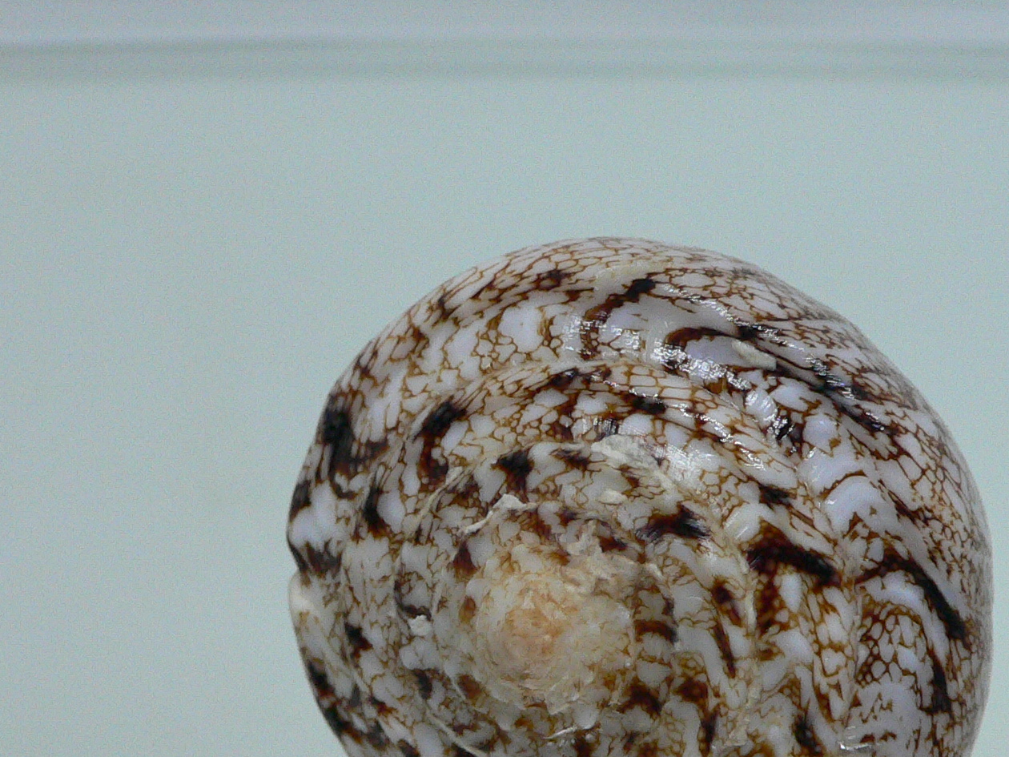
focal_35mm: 56
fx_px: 1632
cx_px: 628
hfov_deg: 34.2
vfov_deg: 25.7
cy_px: 591
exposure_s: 1/50
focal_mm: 4.6
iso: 200
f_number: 2.8
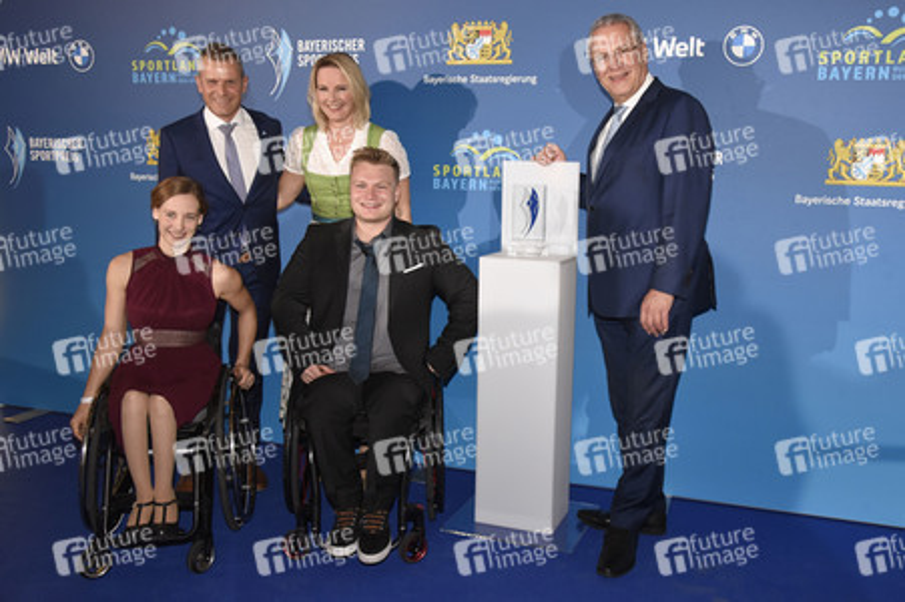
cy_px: 301
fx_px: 754
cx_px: 452
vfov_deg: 43.5
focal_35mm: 30
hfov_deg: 62.0
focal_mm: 30
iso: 2500
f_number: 6.3
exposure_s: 1/80
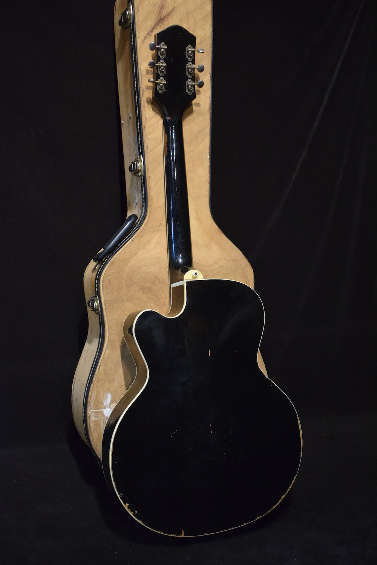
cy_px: 282
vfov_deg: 49.6
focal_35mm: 39
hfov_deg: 34.2
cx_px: 188
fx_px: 613
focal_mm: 26
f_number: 4
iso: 2800
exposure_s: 1/30
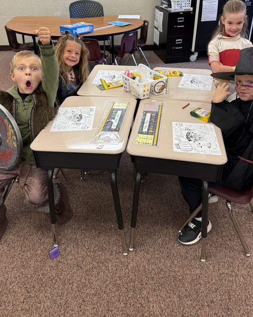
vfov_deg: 54.7
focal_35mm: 32
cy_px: 109
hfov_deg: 45.8
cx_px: 128
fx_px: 300
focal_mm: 6.76
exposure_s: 1/120
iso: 200
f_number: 1.78
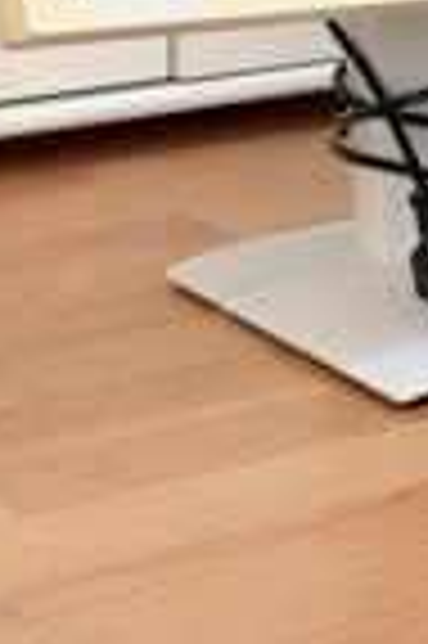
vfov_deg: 14.4
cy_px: 5
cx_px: 482
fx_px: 2503
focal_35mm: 140
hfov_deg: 9.7
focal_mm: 6.76
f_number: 1.78
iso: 320
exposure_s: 1/40
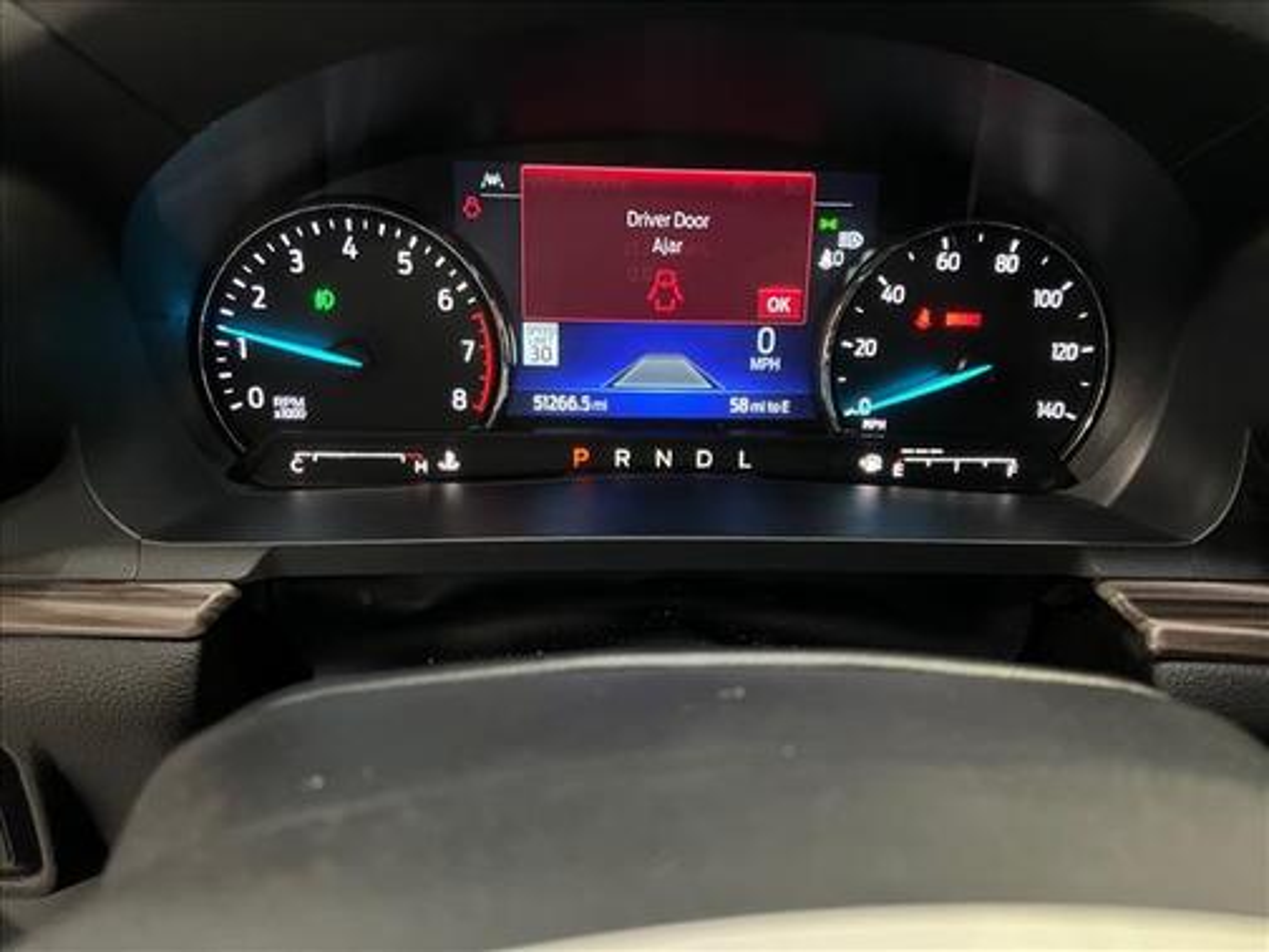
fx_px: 953
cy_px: 476
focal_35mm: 26
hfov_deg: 67.3
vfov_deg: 53.1
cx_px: 634
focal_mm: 5.7
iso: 640
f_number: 1.5
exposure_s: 1/30
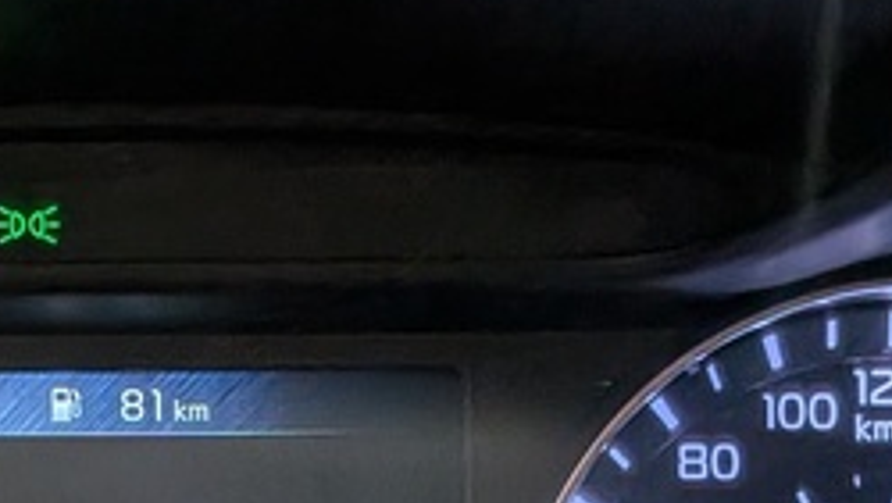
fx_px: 2532
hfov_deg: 19.8
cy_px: 689
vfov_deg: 11.0
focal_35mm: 107
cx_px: 203
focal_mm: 4.53
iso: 38
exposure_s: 1/120
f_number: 1.7
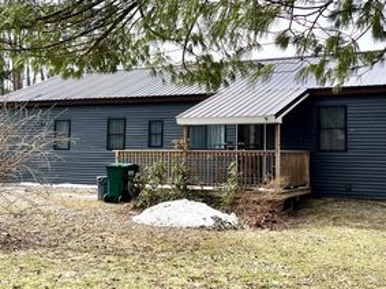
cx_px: 239
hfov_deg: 41.0
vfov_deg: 31.4
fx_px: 513
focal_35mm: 46
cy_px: 123
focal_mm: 5.1
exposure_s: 1/2268
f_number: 1.6
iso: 50
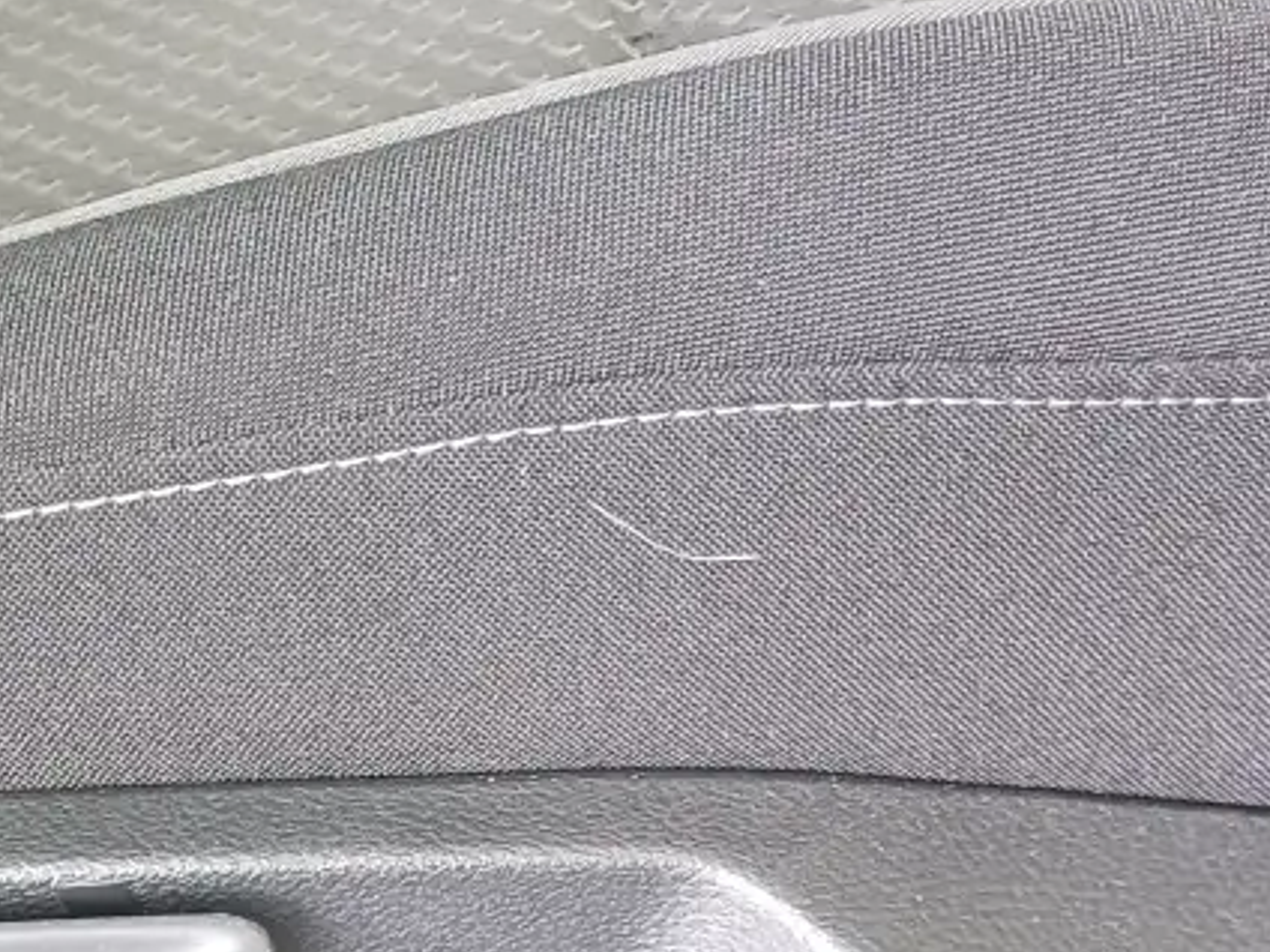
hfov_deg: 22.9
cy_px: 626
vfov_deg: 17.3
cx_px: 359
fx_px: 3119
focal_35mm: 85
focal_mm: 4.65
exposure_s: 1/33.3
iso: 250
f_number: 1.8
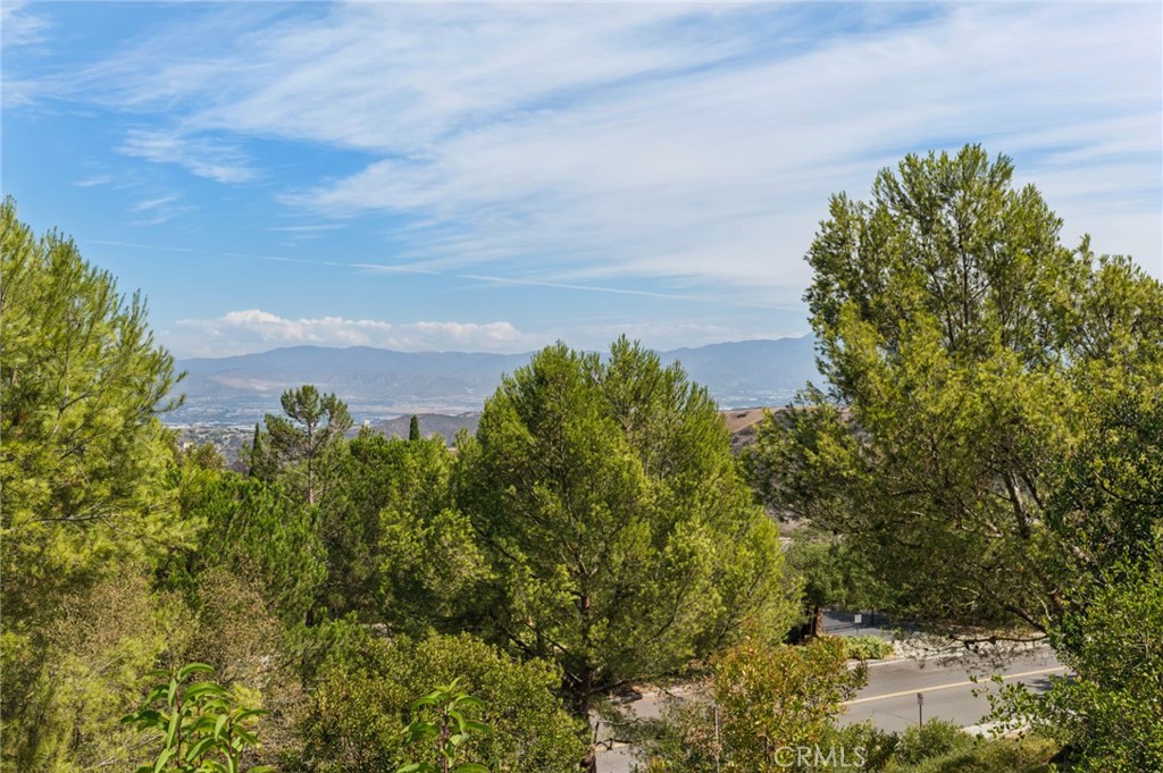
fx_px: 1194
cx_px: 582
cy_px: 386
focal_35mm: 37
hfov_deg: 51.9
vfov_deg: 35.9
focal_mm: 37
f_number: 11
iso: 100
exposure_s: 1/250
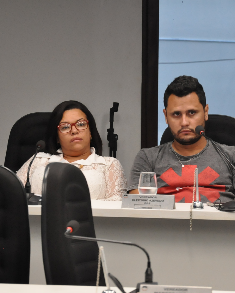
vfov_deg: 8.7
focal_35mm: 223
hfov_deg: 6.9
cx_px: 130
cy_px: 146
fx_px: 1936
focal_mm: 105
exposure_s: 1/100
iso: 2000
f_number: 5.6
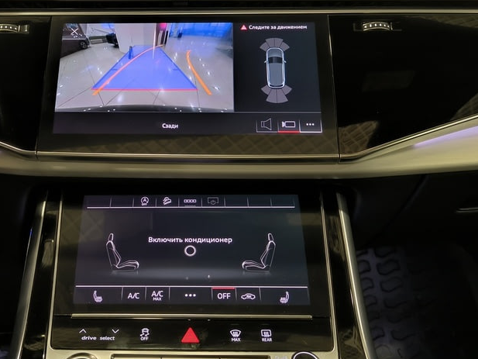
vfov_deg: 40.4
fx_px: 483
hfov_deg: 51.9
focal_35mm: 35
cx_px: 173
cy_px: 134
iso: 640
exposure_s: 1/25.8
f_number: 1.9
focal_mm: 6.92
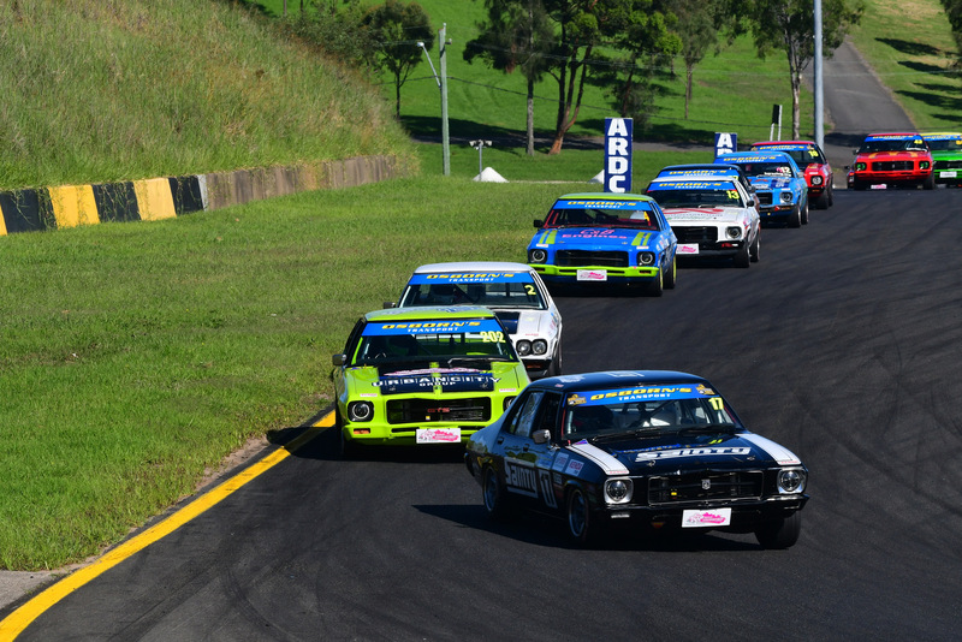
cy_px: 321
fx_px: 8019
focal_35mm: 300
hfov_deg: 6.9
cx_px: 481
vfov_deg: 4.6
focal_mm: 200
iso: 400
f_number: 13
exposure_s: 1/640
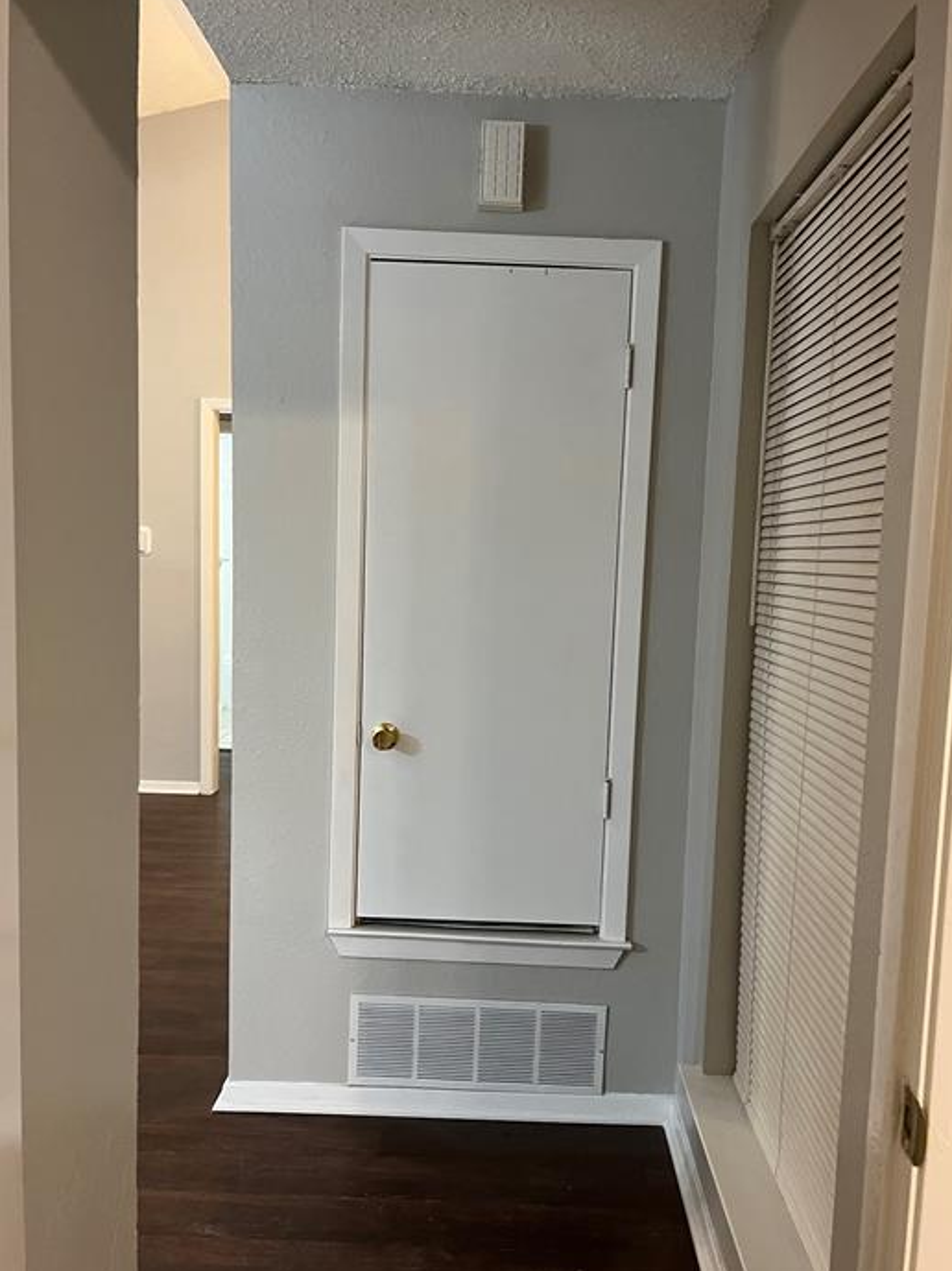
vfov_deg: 61.7
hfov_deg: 48.2
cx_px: 500
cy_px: 662
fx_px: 1064
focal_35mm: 29
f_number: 1.6
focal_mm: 5.1
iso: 400
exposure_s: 1/60
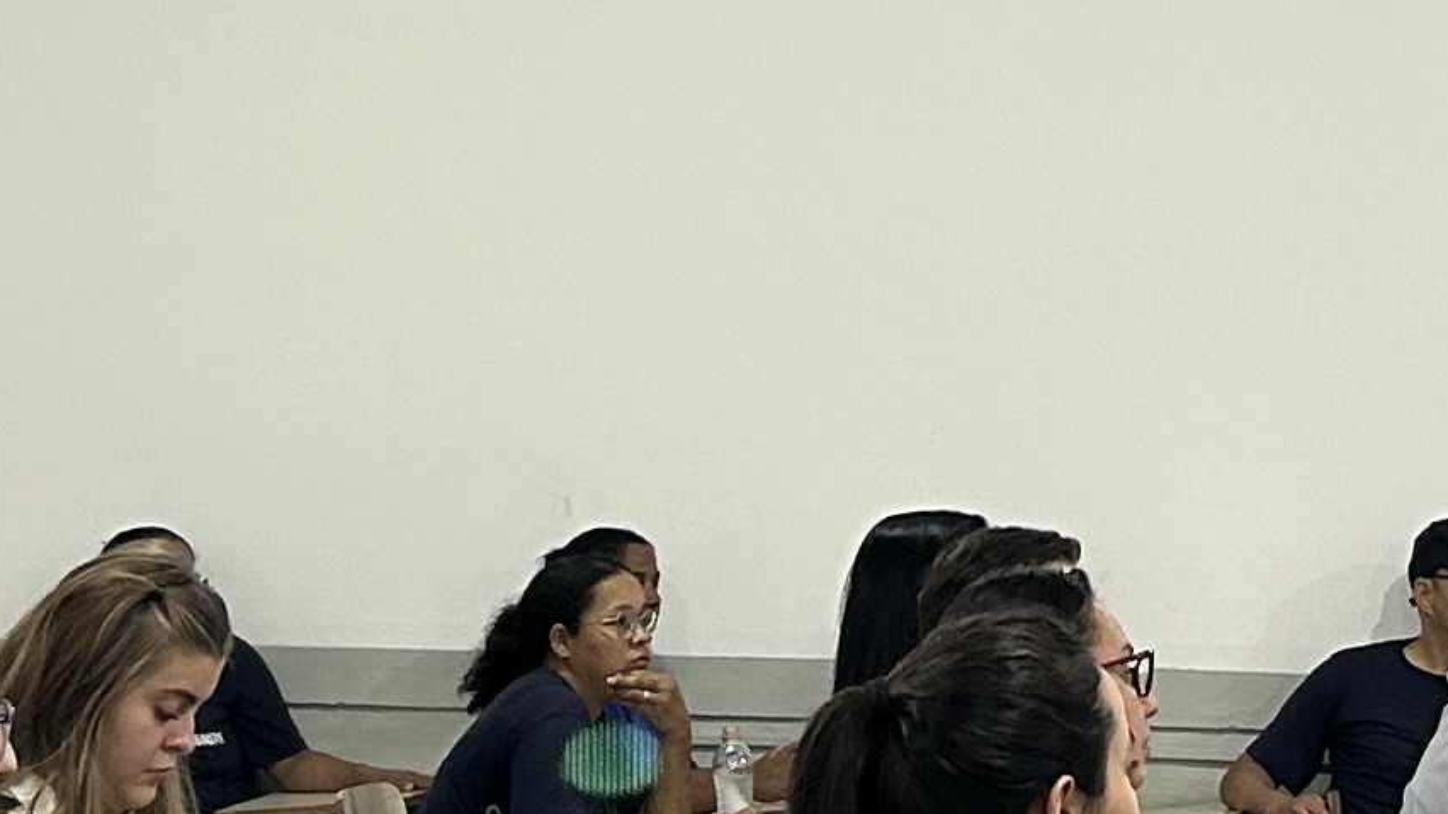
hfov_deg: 15.7
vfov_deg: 8.8
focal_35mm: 134
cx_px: 1487
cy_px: -462
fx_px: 5144
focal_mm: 5.7
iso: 100
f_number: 1.5
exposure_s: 1/60
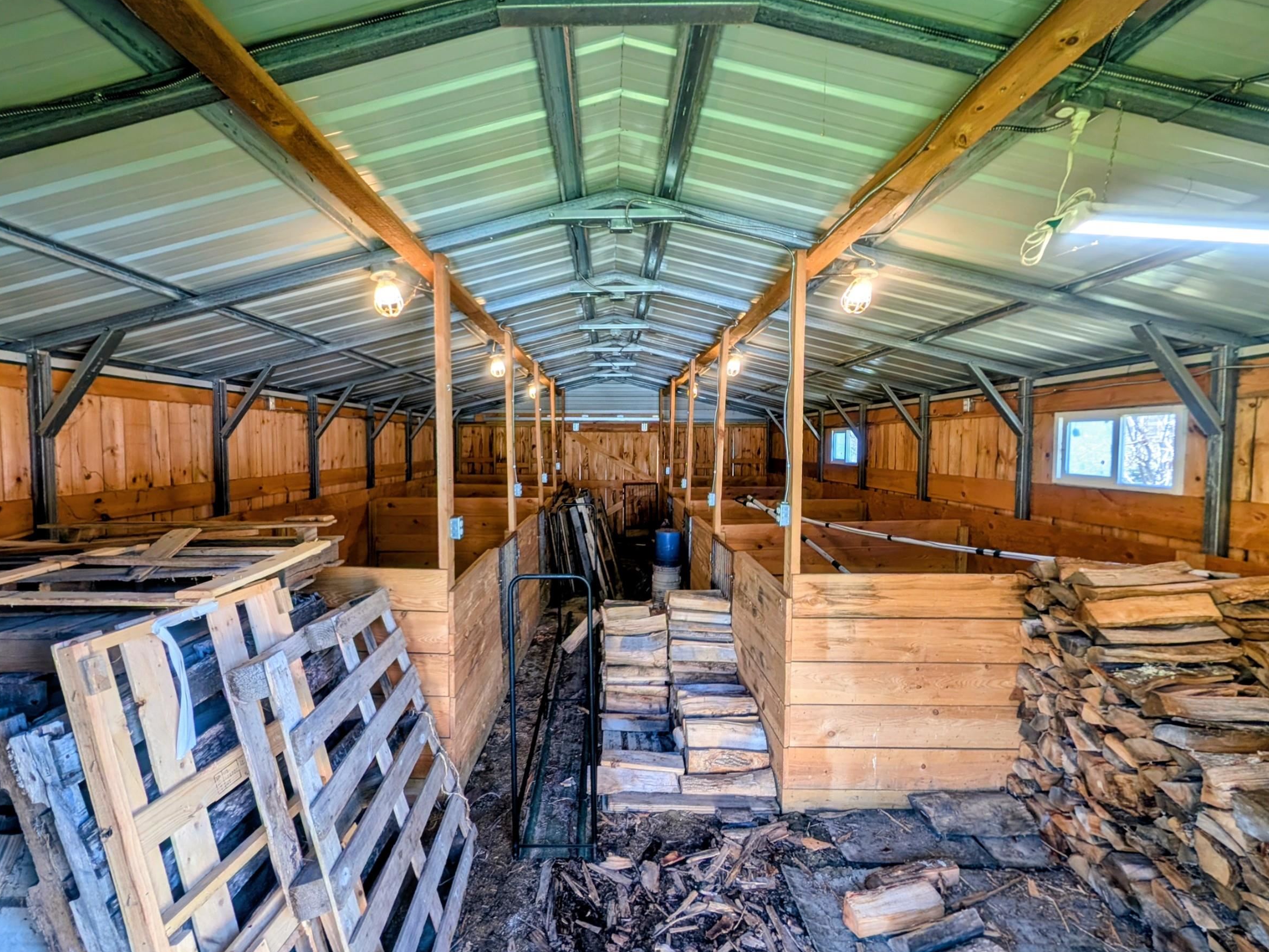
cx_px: 604
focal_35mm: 13
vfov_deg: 89.9
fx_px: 477
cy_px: 468
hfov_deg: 106.1
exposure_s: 1/84.4
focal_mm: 2.02
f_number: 1.7
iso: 53
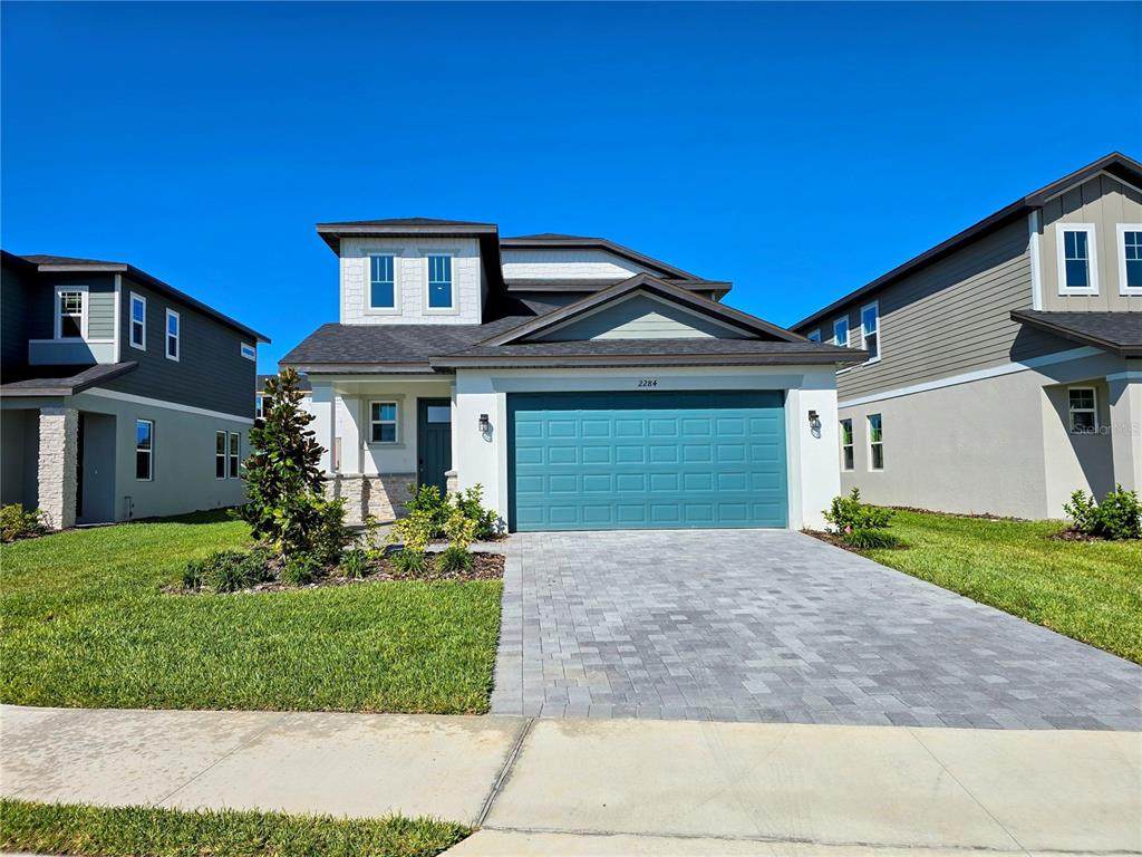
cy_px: 428
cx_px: 571
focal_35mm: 23
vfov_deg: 58.9
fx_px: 759
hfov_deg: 73.9
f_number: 1.7
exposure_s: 1/1465
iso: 12
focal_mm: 6.3
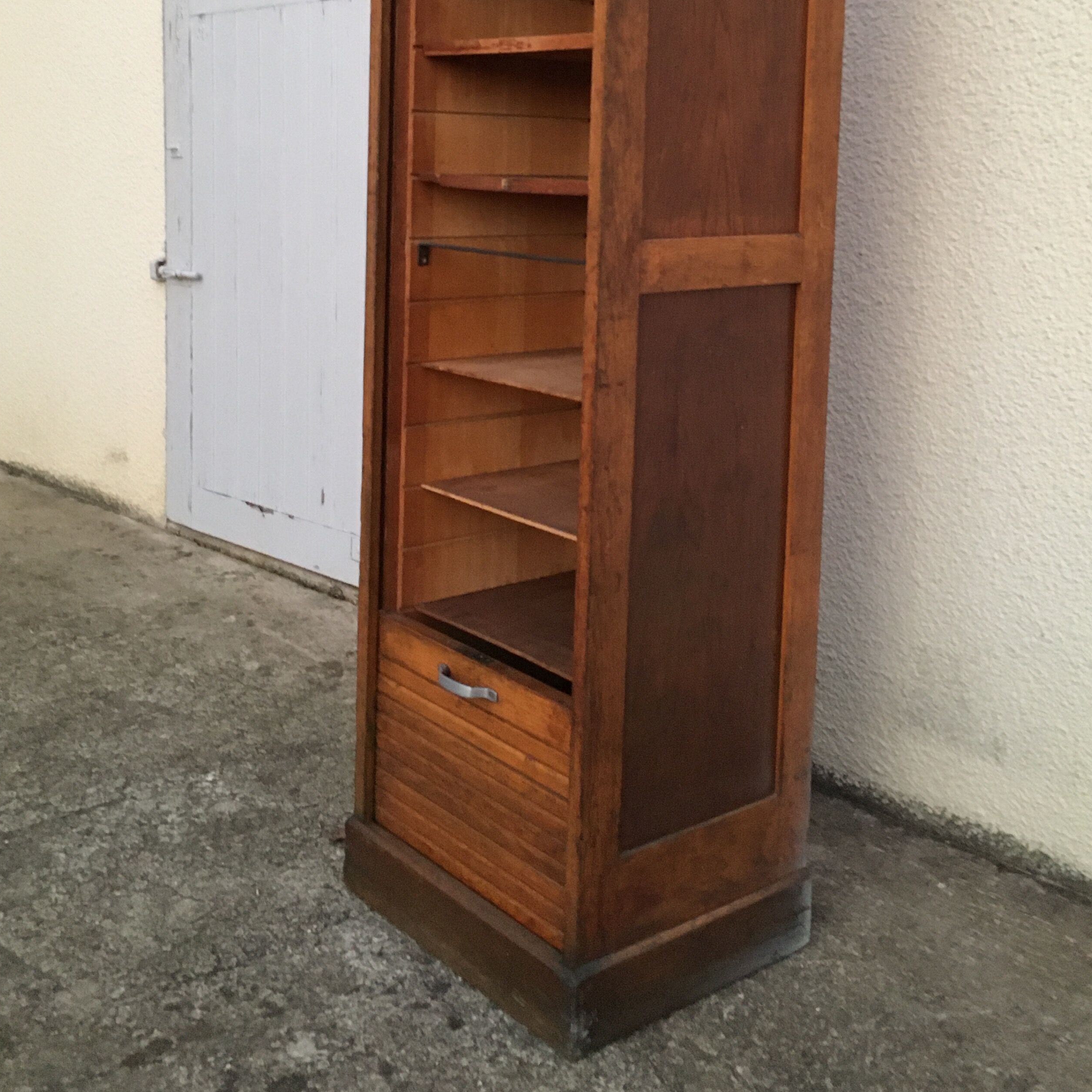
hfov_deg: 40.9
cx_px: 573
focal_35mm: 41
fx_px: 1463
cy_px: 291
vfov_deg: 39.9
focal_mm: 4.15
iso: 250
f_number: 2.2
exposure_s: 1/17
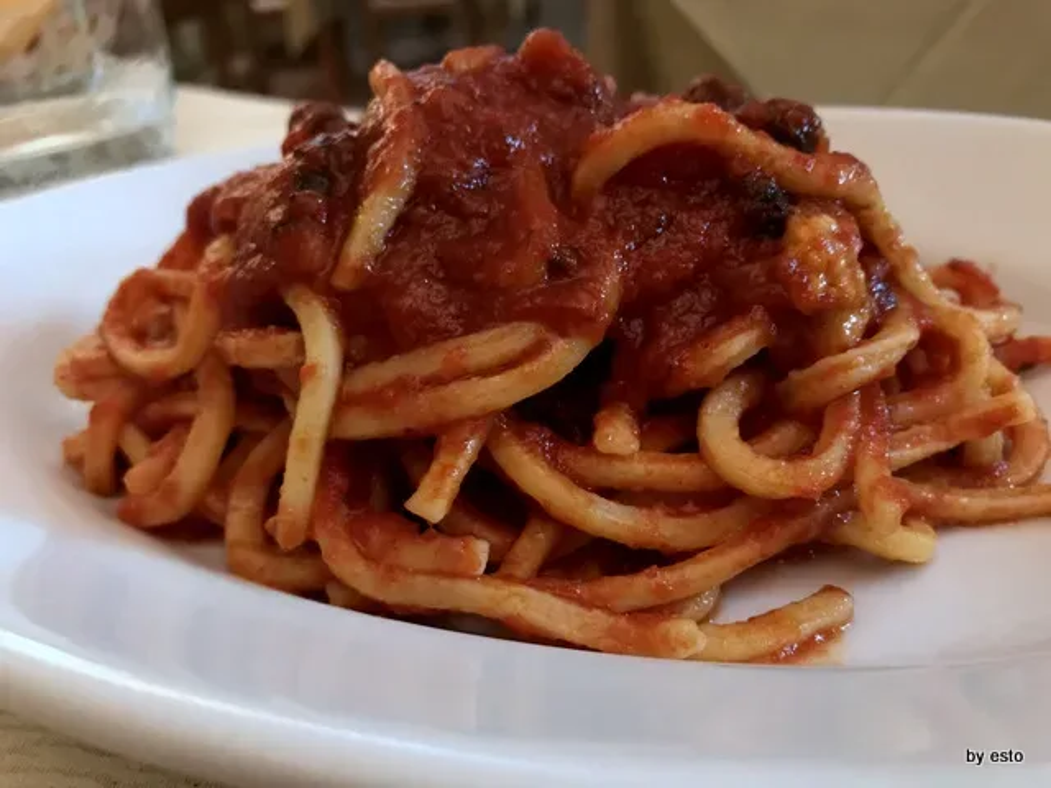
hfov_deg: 63.4
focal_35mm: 28
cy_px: 394
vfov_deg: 49.7
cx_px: 526
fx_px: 850
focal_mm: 3.99
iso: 80
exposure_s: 1/4
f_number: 1.8
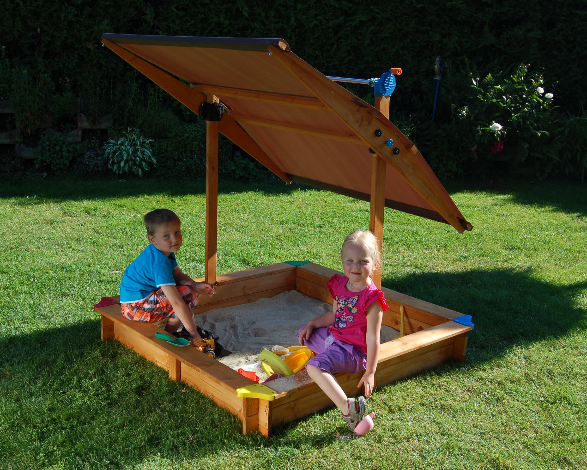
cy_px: 239
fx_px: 782
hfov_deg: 41.2
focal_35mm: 45
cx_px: 285
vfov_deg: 33.4
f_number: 8
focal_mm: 26
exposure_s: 1/250
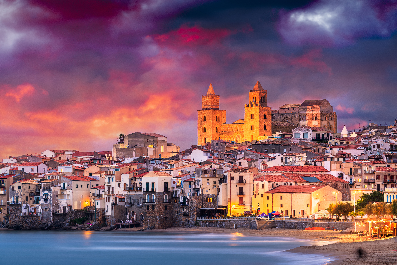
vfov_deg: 6.9
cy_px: 132
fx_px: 2205
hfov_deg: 10.3
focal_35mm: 200
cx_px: 198
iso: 64
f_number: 11
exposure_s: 25
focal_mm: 200
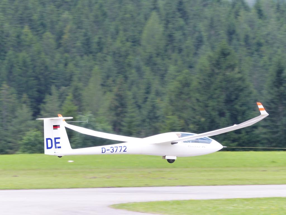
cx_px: 143
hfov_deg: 5.6
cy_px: 108
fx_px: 2908
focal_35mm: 352
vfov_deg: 4.2
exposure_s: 1/250
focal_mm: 63.4
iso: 160
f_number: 4
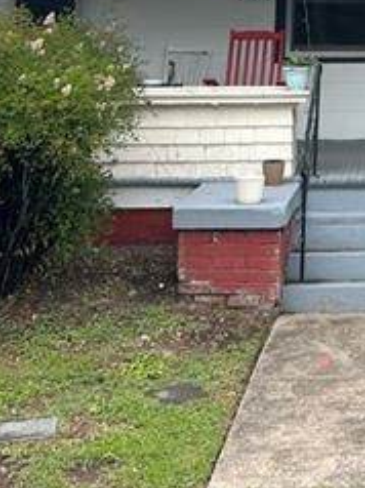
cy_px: -197
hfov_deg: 16.8
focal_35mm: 84
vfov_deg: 20.6
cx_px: 441
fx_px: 1183
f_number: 1.5
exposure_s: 1/2208
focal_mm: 5.7
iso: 50
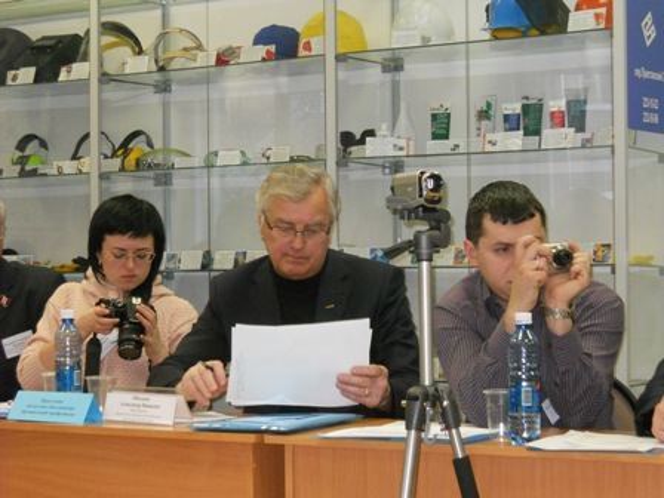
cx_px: 332
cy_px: 249
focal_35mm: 90
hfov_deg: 21.8
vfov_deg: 16.4
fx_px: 1726
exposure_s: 1/60
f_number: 4.8
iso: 640
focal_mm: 14.9
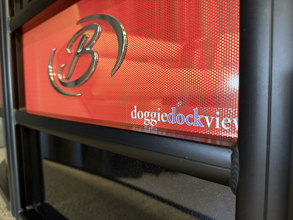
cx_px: 146
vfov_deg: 56.8
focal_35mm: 24
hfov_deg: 71.6
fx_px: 203
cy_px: 110
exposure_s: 1/40
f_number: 1.78
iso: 640
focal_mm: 6.76
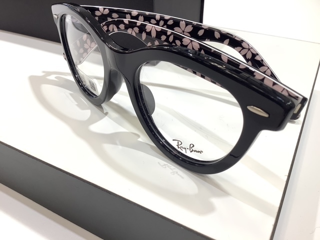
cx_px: 160
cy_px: 120
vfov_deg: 45.4
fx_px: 287
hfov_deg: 58.4
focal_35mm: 31
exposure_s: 1/100
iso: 32
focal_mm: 3.3
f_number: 2.4
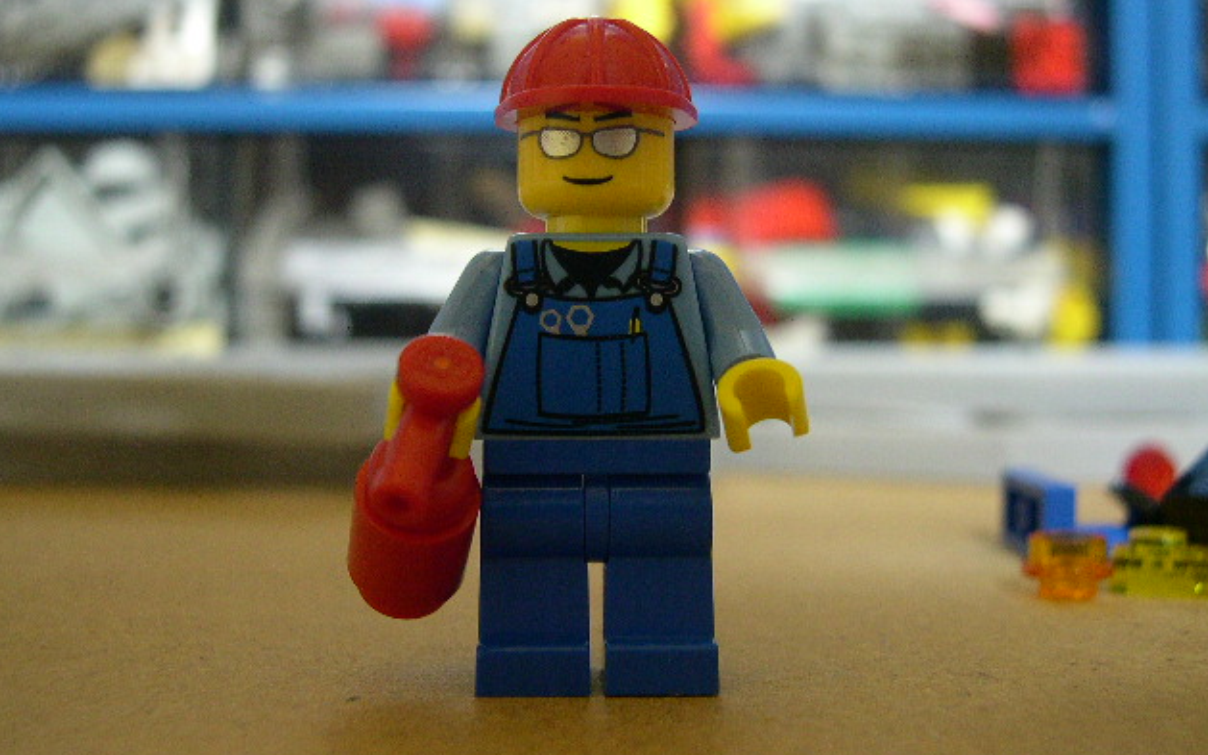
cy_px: 305
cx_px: 599
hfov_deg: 48.2
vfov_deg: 31.2
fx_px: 1350
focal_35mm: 41
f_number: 2.8
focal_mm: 8
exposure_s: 1/3.8
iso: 400
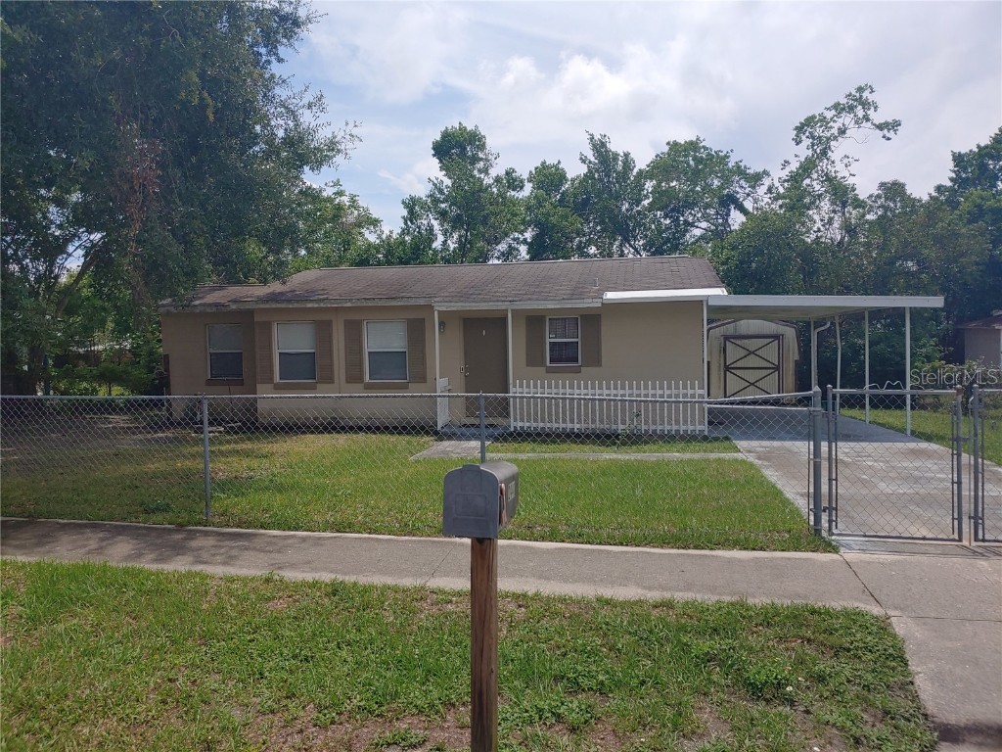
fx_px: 724
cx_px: 501
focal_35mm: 25
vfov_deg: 54.9
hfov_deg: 69.4
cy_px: 376
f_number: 1.5
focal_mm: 4.23
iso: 50
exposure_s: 1/2564
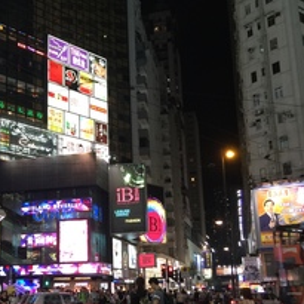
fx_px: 497
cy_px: 174
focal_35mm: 50
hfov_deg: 33.6
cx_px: 95
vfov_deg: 34.0
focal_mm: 4.15
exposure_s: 1/17
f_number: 2.2
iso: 40
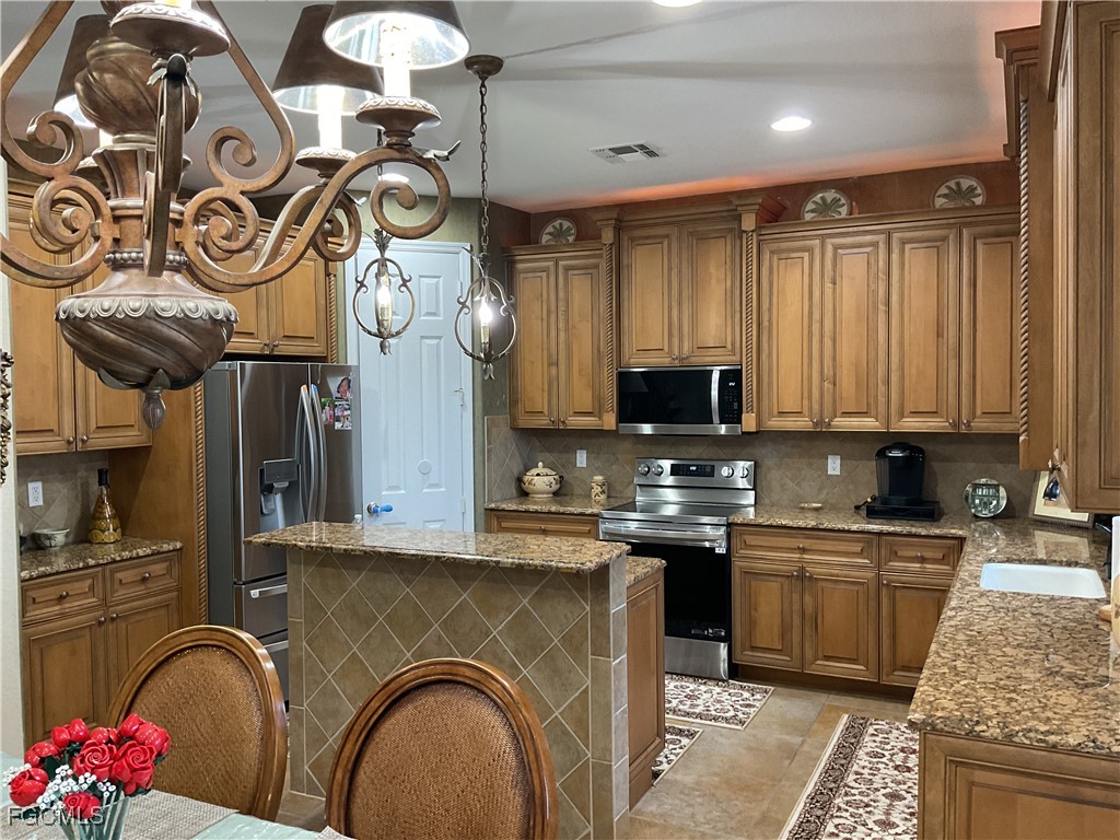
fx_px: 938
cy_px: 420
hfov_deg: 61.7
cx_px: 560
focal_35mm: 29
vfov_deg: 48.2
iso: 125
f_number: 1.8
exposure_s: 1/60
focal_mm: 3
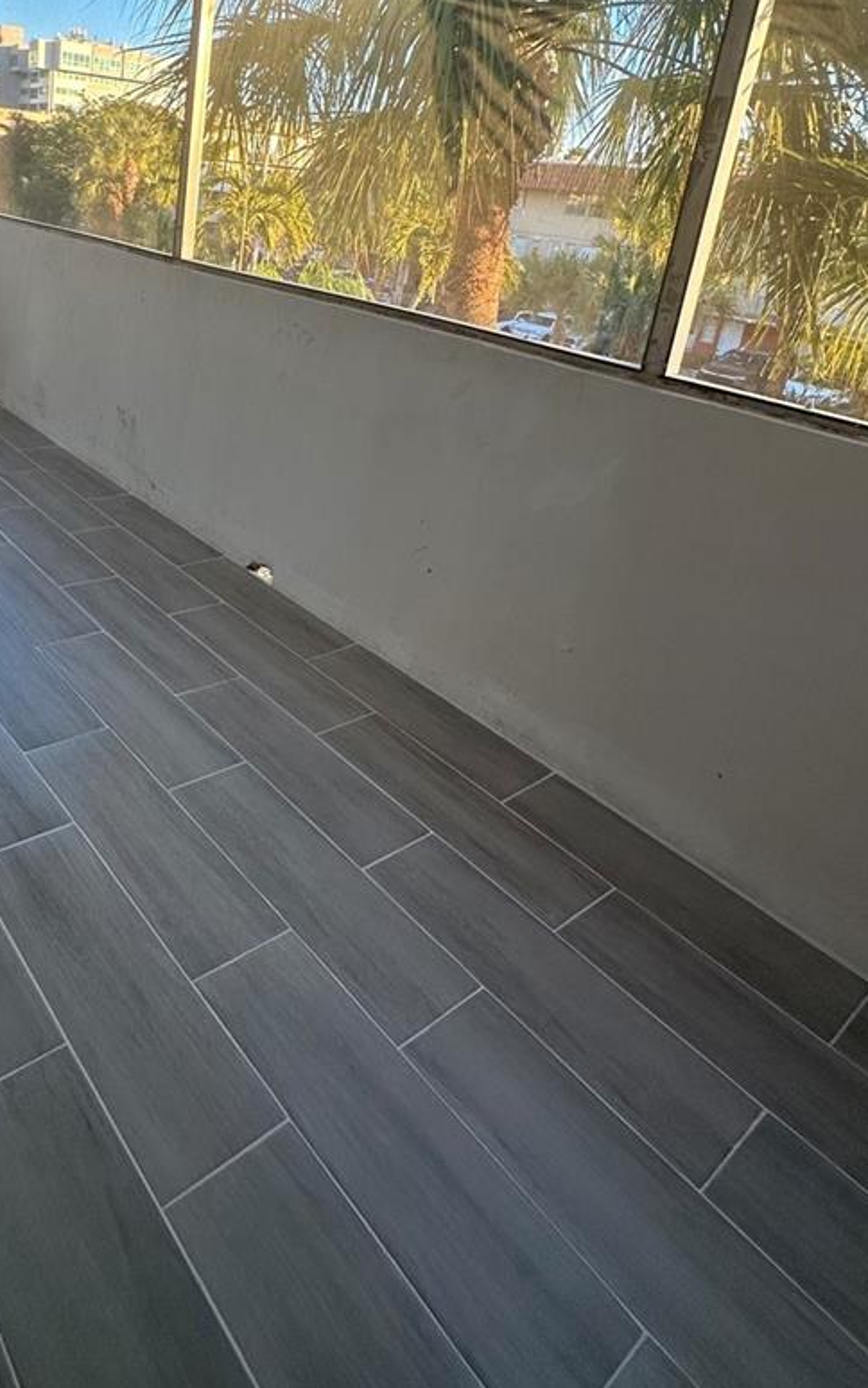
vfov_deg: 74.1
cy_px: 434
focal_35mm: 23
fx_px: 870
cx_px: 192
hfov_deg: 50.3
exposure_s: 1/120
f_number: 2.2
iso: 64
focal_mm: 2.22
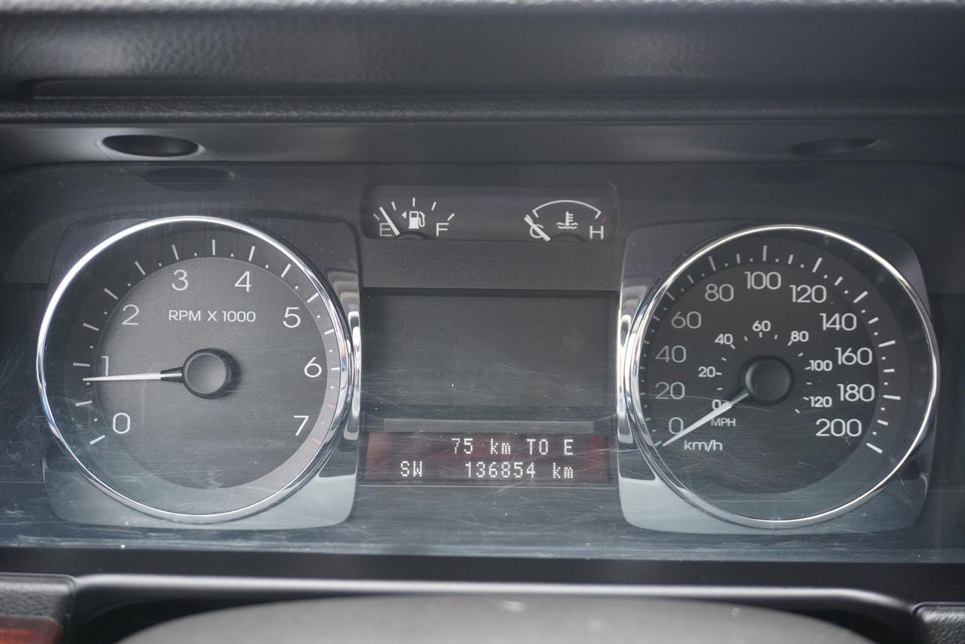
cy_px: 322
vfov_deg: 30.9
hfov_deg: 45.0
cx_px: 482
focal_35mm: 44
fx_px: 1166
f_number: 4.5
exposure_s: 1/60
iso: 1250
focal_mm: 29
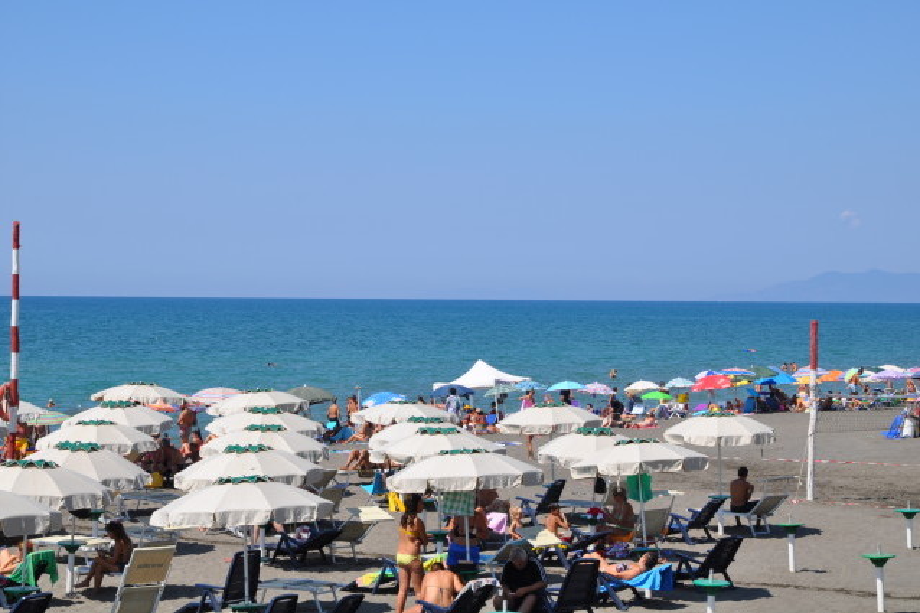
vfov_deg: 15.7
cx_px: 460
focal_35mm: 87
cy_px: 306
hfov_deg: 23.4
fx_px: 2223
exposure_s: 1/400
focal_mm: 58
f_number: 10
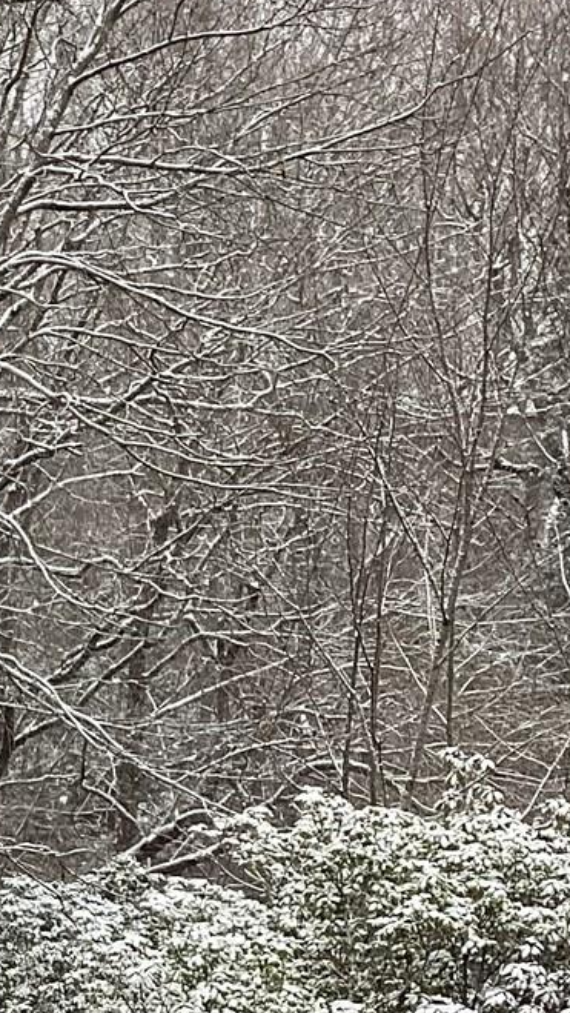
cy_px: 816
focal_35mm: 105
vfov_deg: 20.1
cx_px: -316
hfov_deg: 11.0
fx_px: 2819
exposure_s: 1/217
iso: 25
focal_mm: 3.3
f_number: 2.4
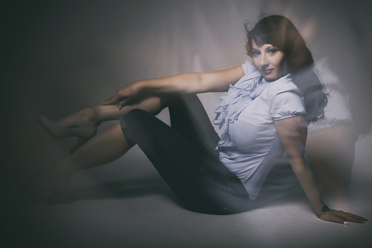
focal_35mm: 48
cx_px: 186
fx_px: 496
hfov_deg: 41.1
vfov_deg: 28.1
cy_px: 124
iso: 100
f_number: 11
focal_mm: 32
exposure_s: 1/200
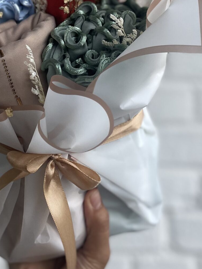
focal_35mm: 66
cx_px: 59
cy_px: 2
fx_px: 514
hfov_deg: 22.1
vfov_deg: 27.7
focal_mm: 4.2
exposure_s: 1/523
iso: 50
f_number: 1.6
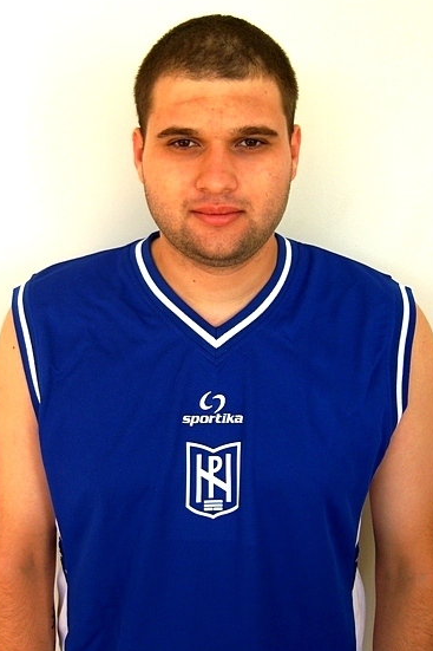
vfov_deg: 51.9
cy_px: 323
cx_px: 216
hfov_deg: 35.9
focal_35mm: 37
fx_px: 668
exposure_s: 1/90
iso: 50
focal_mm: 7.4
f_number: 2.8
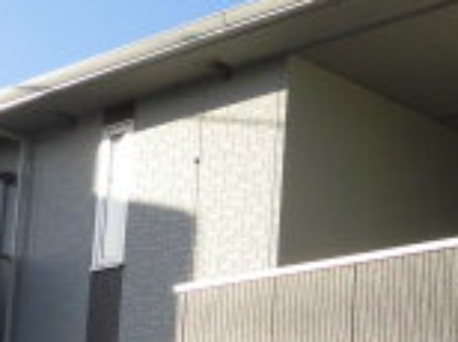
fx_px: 1321
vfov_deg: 14.4
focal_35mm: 100
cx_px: 440
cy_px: 378
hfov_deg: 19.2
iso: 100
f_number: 3.1
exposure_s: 1/800
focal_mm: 4.3
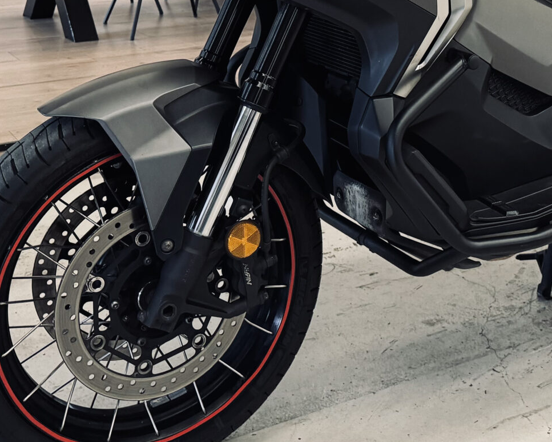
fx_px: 1013
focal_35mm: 62
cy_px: -61
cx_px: 409
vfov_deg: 23.0
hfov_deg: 30.0
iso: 320
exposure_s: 1/50
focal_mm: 6.76
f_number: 1.78
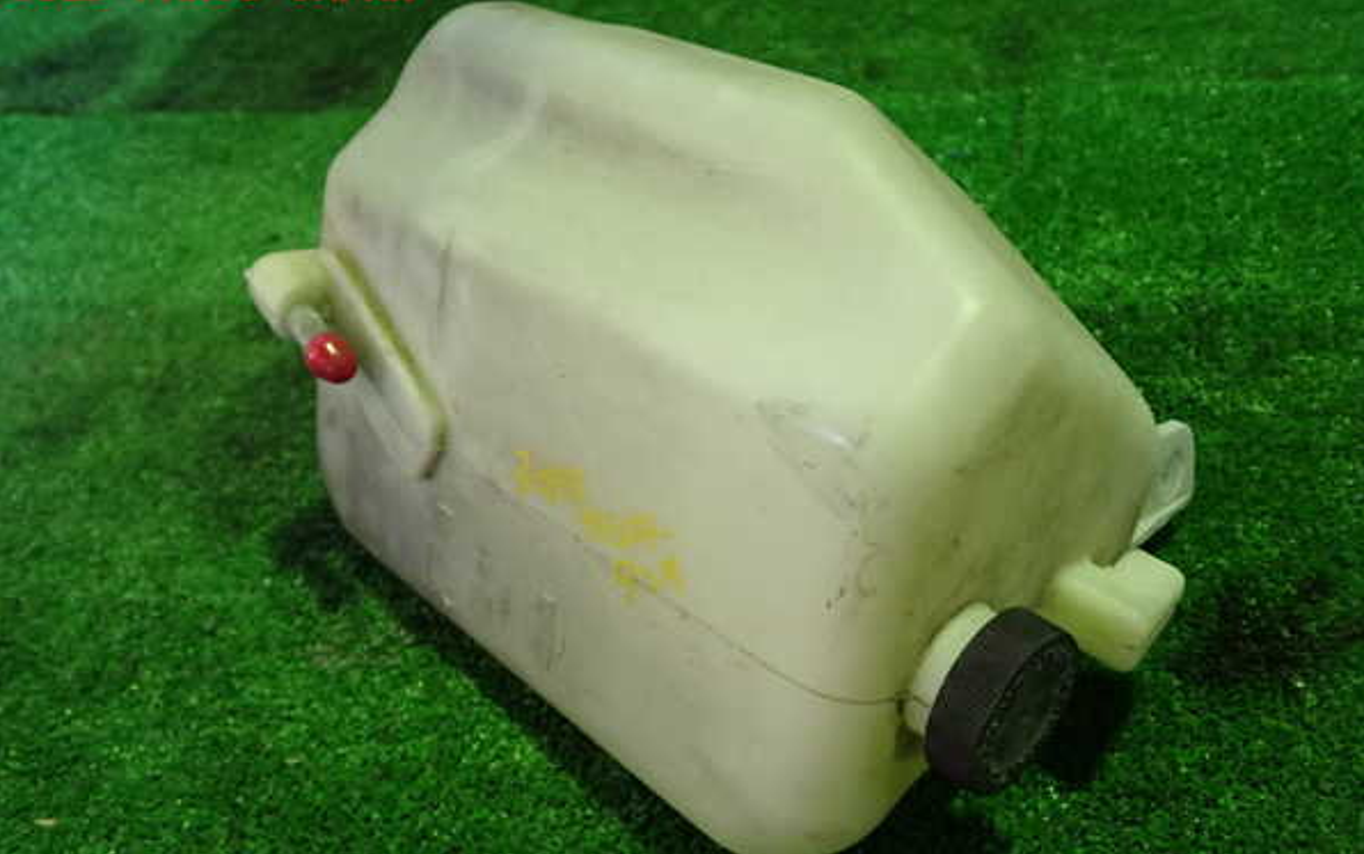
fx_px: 1190
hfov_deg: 59.6
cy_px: 472
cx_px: 684
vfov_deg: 39.4
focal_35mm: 32
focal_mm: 5.4
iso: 400
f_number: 2.3
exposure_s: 1/30
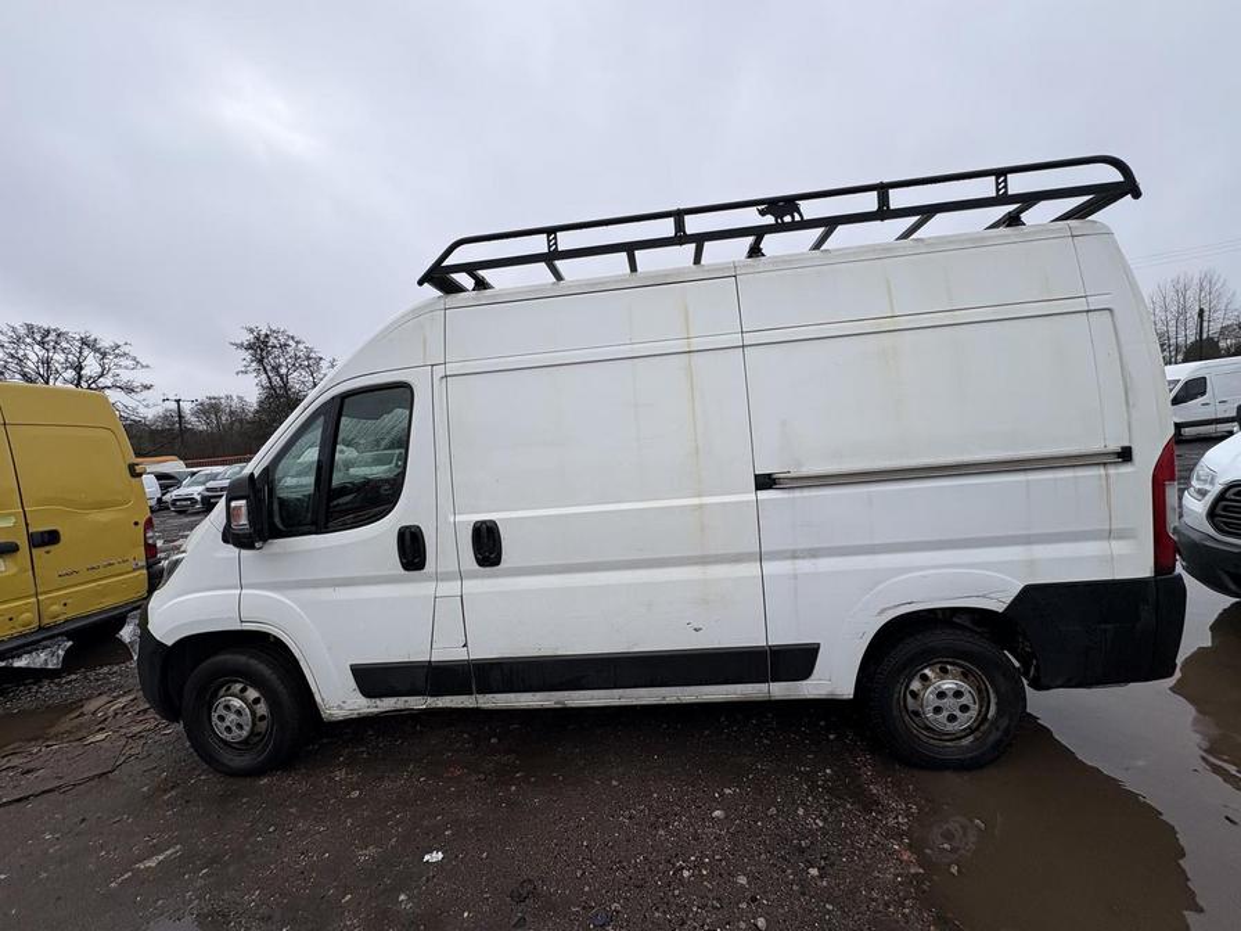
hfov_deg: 102.1
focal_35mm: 14
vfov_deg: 85.7
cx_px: 620
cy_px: 466
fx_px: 502
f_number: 2.2
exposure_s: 1/366
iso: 40
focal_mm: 2.22
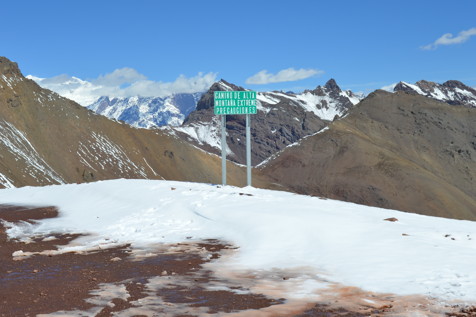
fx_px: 694
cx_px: 238
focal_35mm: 52
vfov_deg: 25.7
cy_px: 158
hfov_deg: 37.9
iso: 100
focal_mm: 35
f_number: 9
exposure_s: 1/320
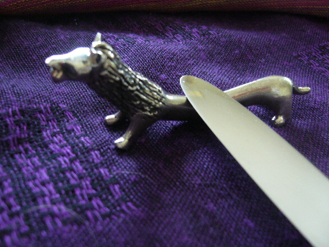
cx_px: 151
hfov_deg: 48.9
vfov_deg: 37.7
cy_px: 121
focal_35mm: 38
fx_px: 361
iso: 200
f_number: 2.8
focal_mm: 5.8
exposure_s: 1/8
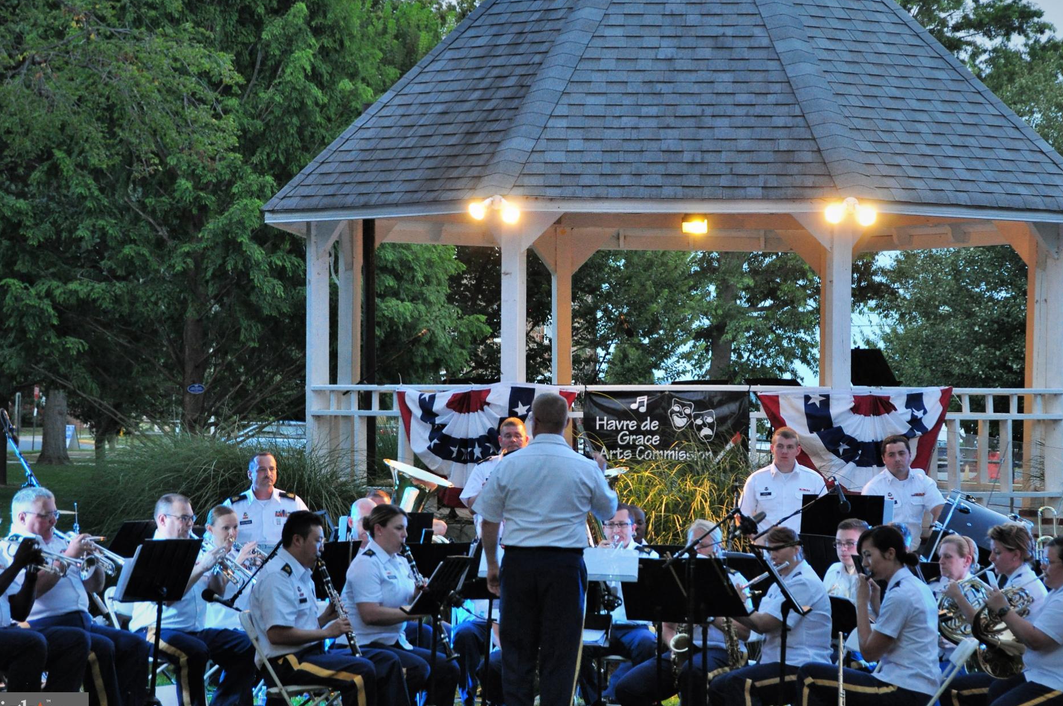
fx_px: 3804
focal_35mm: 129
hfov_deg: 15.9
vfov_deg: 10.6
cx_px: 548
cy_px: 344
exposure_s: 1/20
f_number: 6.3
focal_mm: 78
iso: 800
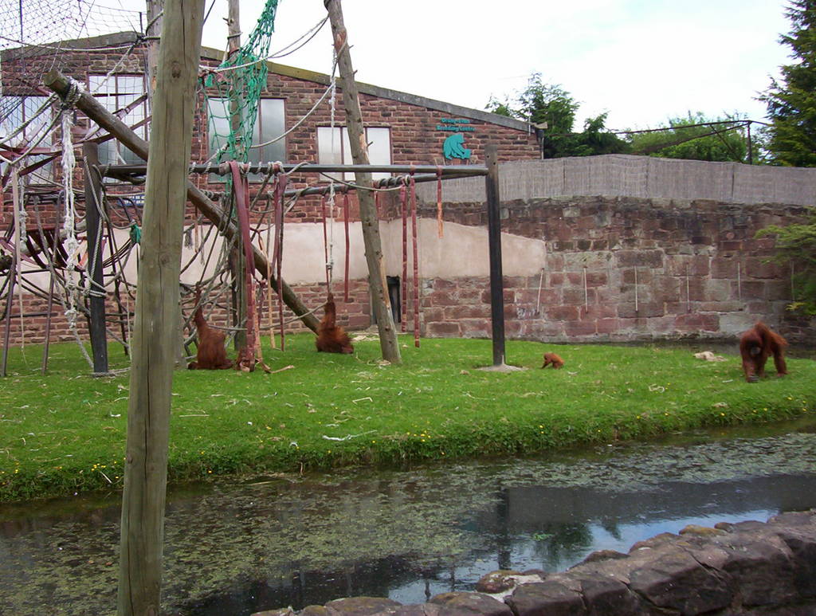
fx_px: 1016
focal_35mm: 43
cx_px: 408
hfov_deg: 43.8
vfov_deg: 33.7
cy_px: 308
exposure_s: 1/871
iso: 100
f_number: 2.73
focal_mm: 5.77
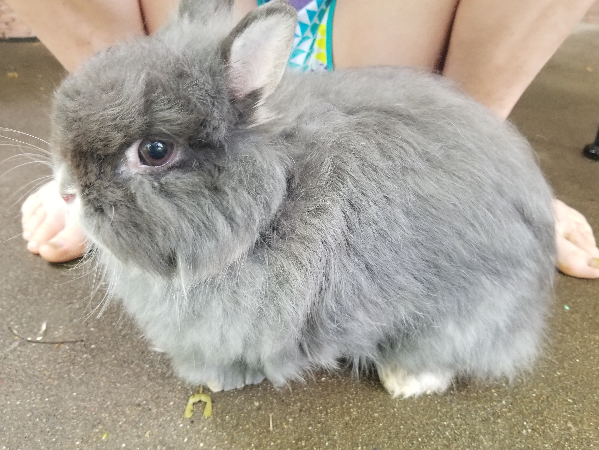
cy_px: 225
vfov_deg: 53.1
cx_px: 300
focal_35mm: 26
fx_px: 450
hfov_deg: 67.3
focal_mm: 4.3
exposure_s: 1/30
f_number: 1.7
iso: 160
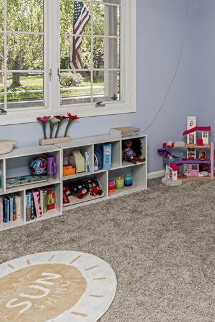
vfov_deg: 48.7
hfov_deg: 33.8
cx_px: 179
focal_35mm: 38
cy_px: 79
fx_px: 340
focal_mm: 10
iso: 500
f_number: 10
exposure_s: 1/60
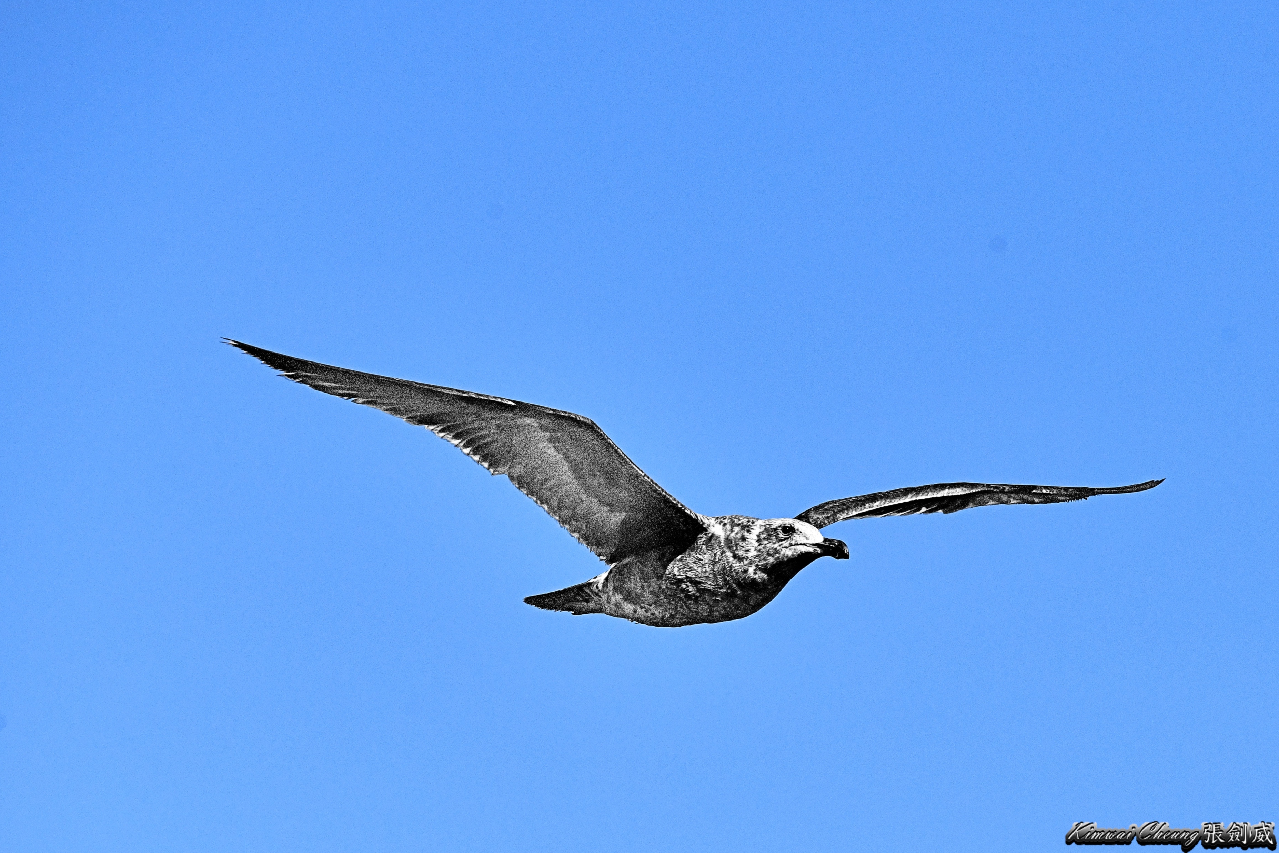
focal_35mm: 400
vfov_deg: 3.4
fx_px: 14209
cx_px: 640
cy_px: 426
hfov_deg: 5.2
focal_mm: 400
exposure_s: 1/5000
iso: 1000
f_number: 10
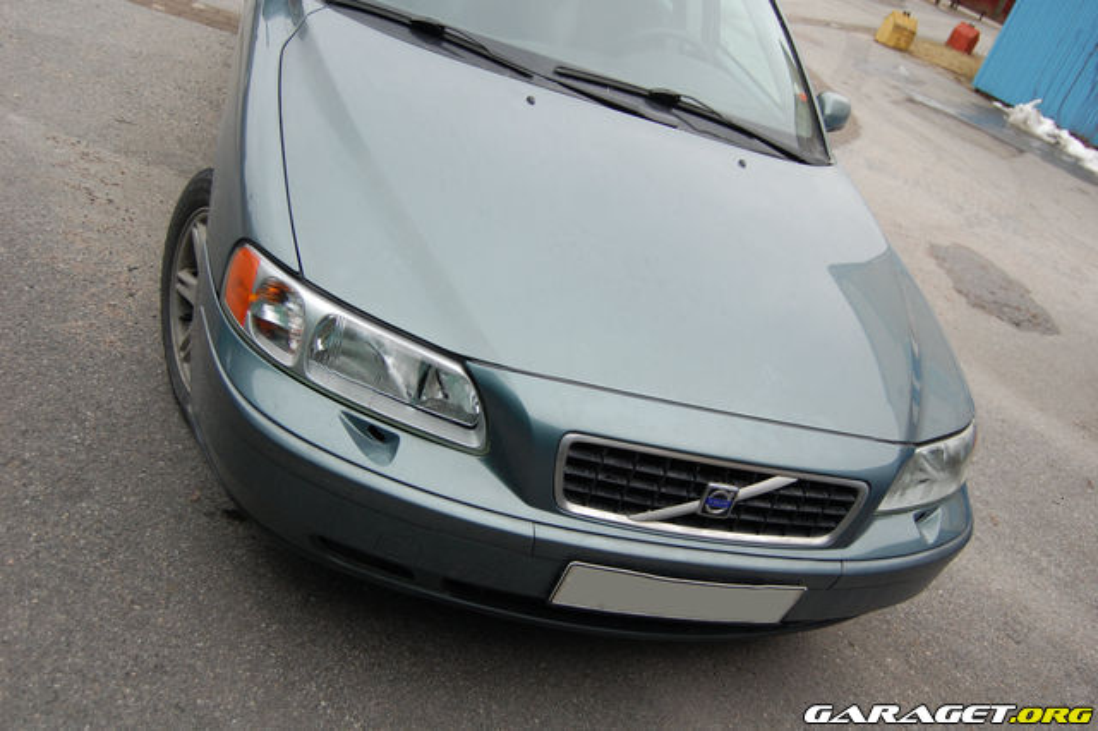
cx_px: 549
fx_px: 1006
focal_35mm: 33
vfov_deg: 39.9
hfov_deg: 57.2
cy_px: 366
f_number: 4.5
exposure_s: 1/80
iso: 400
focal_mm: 22
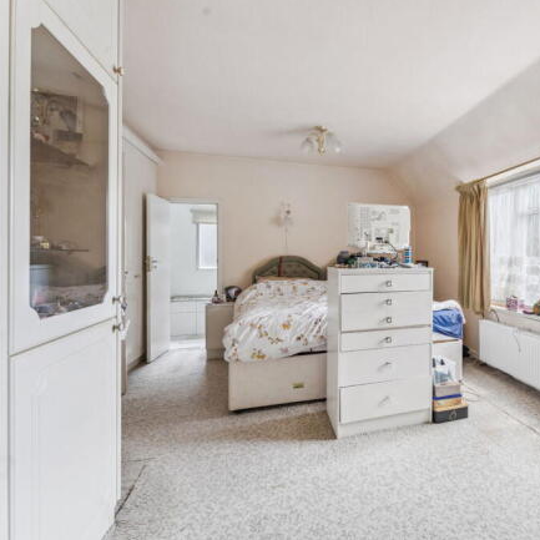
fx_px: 318
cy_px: 269
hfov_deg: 75.6
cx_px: 397
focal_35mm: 18
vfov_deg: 80.7
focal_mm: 14
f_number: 9
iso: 200
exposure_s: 1/6
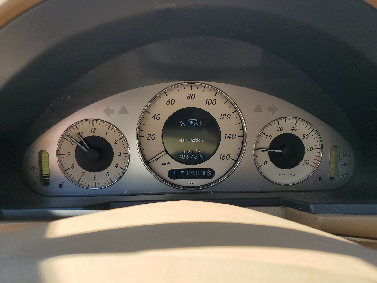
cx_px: 188
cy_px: 142
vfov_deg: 53.1
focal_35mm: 26
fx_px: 283
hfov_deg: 67.3
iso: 50
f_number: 1.5
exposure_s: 1/417
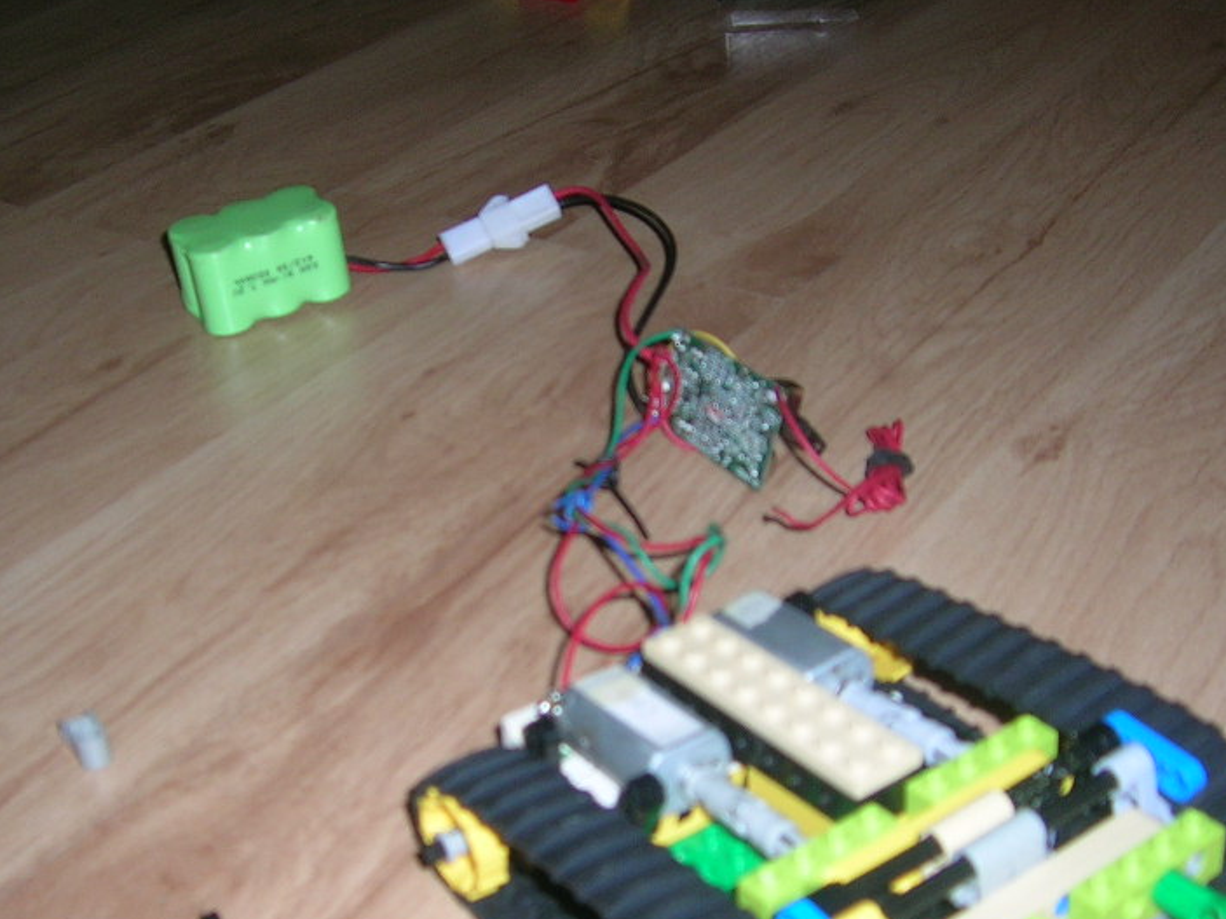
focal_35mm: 51
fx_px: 1806
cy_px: 610
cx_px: 528
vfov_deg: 28.4
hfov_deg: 37.4
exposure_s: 1/60.1
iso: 50
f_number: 2.8
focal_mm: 5.4
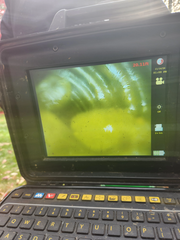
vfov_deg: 73.9
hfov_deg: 58.9
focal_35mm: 23
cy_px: 120
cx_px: 90
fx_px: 159
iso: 40
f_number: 1.8
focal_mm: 5.4
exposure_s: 1/120
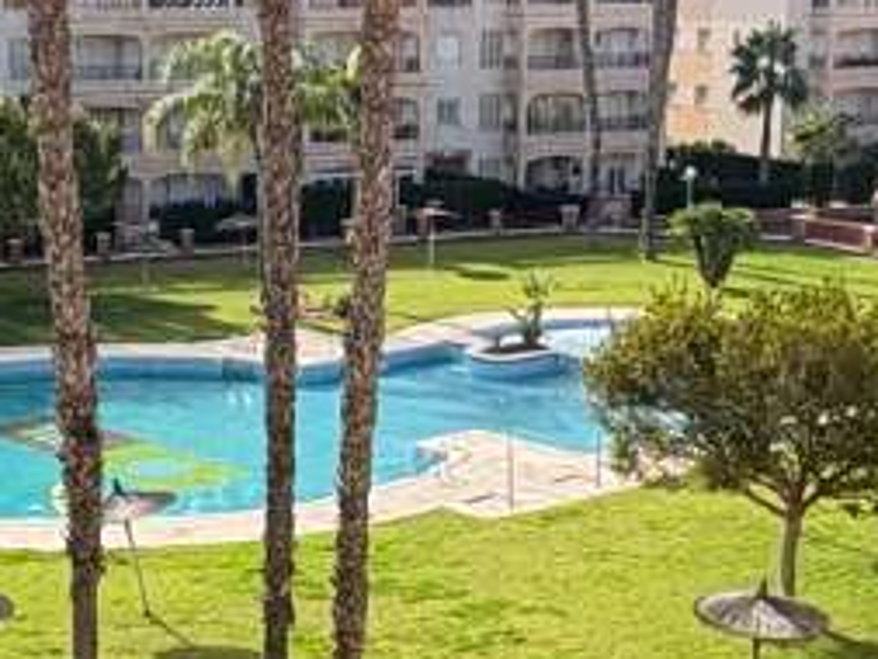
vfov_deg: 17.8
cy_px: 383
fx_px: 2106
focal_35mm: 83
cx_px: 298
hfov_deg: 23.5
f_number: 2.2
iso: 64
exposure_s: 1/561
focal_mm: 2.22
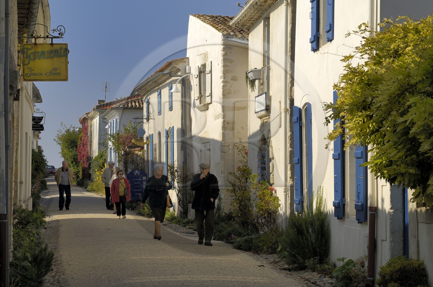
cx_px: 216
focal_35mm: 105
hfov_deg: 19.5
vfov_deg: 13.0
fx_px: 1261
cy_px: 144
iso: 100
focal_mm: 70
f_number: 12
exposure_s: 1/160
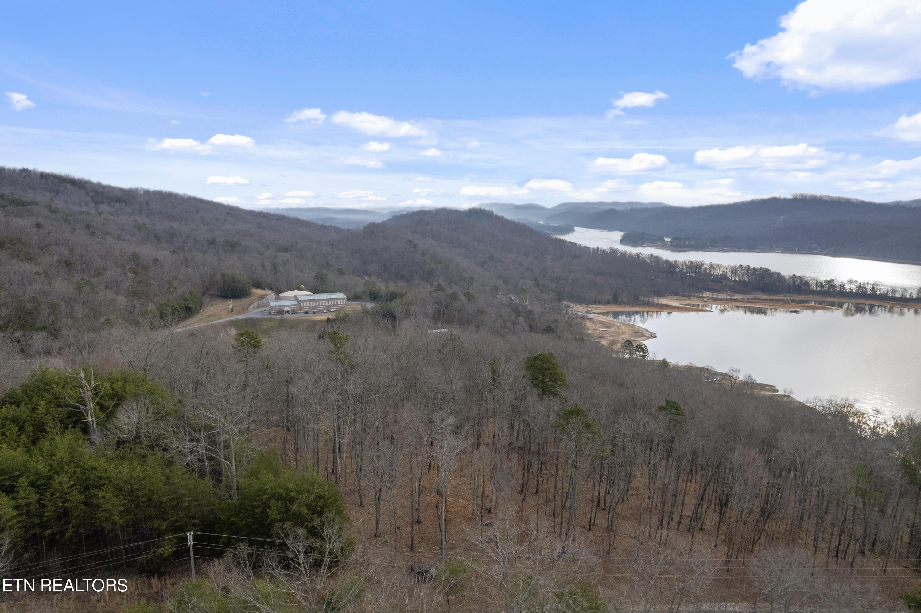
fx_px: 563
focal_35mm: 22
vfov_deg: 57.2
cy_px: 306
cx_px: 460
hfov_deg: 78.6
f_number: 2.8
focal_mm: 8.38
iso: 100
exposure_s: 1/2000
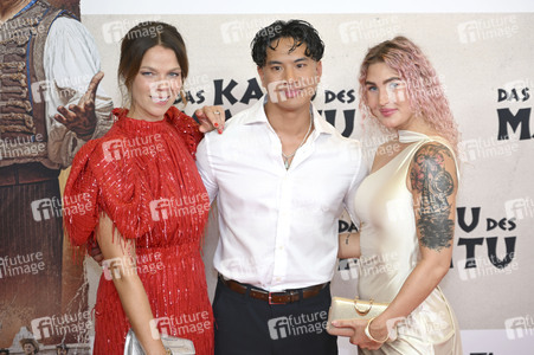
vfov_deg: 18.2
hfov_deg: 27.0
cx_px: 267
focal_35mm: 75
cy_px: 178
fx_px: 1112
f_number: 2.8
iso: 250
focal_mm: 75
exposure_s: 1/160
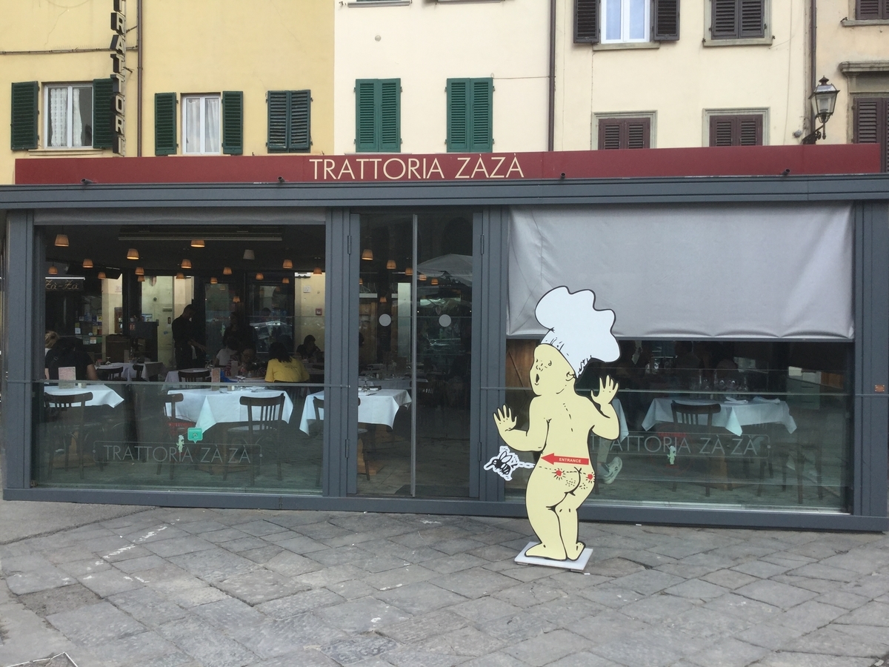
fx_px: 796
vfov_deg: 45.4
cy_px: 334
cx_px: 444
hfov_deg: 58.4
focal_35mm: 31
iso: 25
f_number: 2.4
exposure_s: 1/652
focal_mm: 3.3
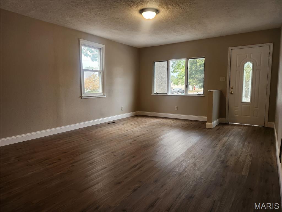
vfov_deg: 58.9
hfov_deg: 73.9
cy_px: 106
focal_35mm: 23
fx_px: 187
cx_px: 141
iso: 160
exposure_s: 1/180
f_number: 1.8
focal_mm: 5.4
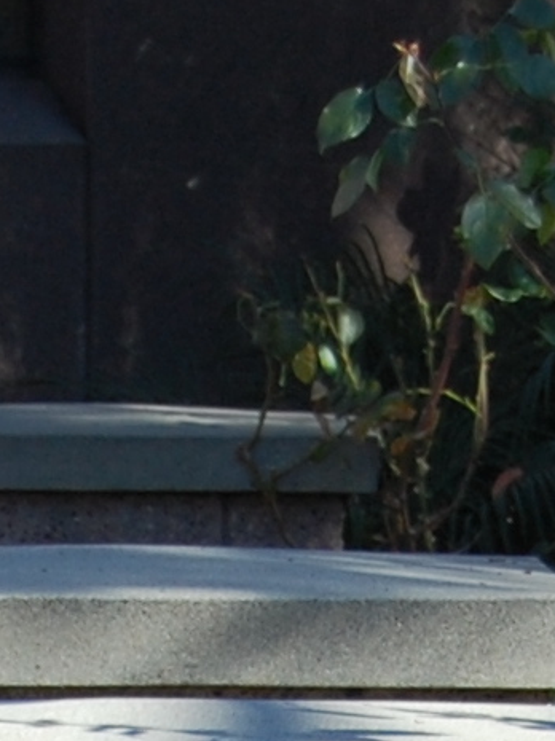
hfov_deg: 2.9
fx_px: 10984
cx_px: 137
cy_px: 1552
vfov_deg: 3.8
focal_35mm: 513
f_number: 7.1
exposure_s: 1/200
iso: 200
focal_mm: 55
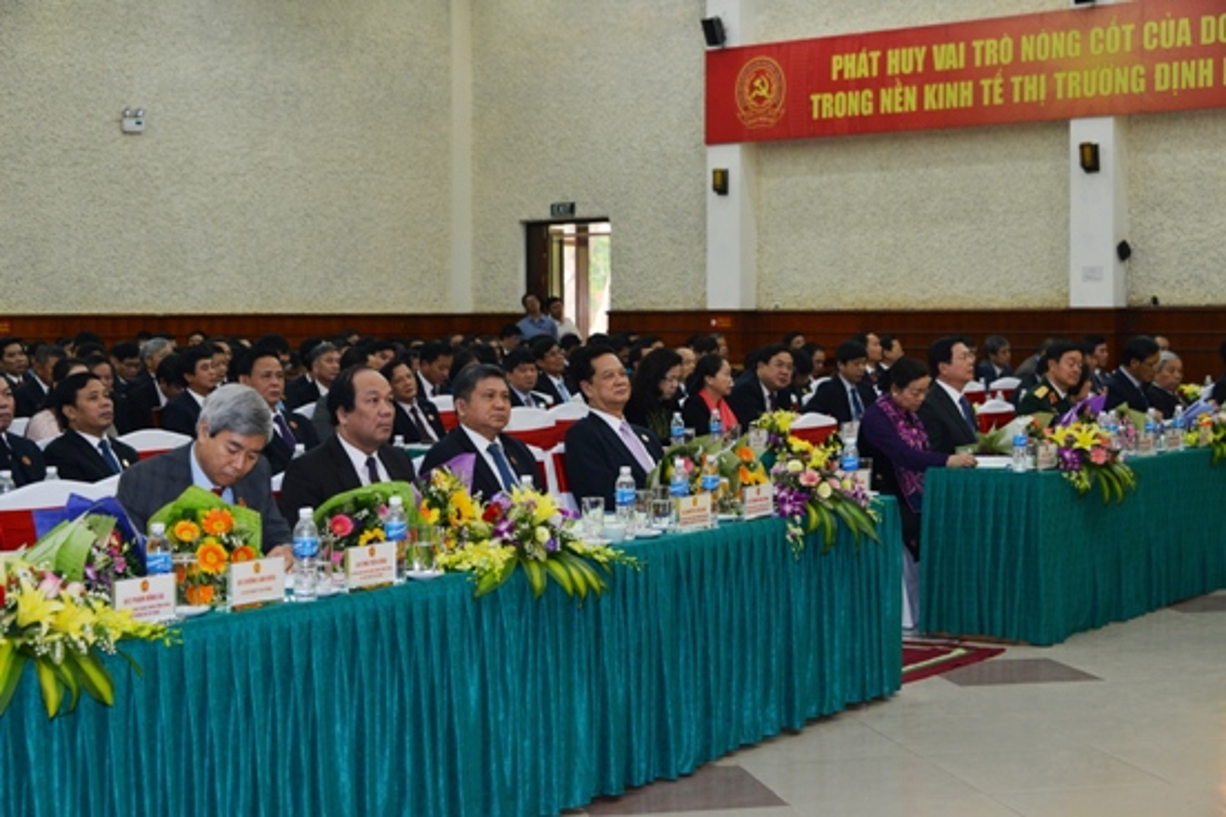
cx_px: 613
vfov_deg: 21.9
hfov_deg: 32.4
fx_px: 2111
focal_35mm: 62
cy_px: 408
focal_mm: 62
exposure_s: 1/100
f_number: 5.6
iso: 1250
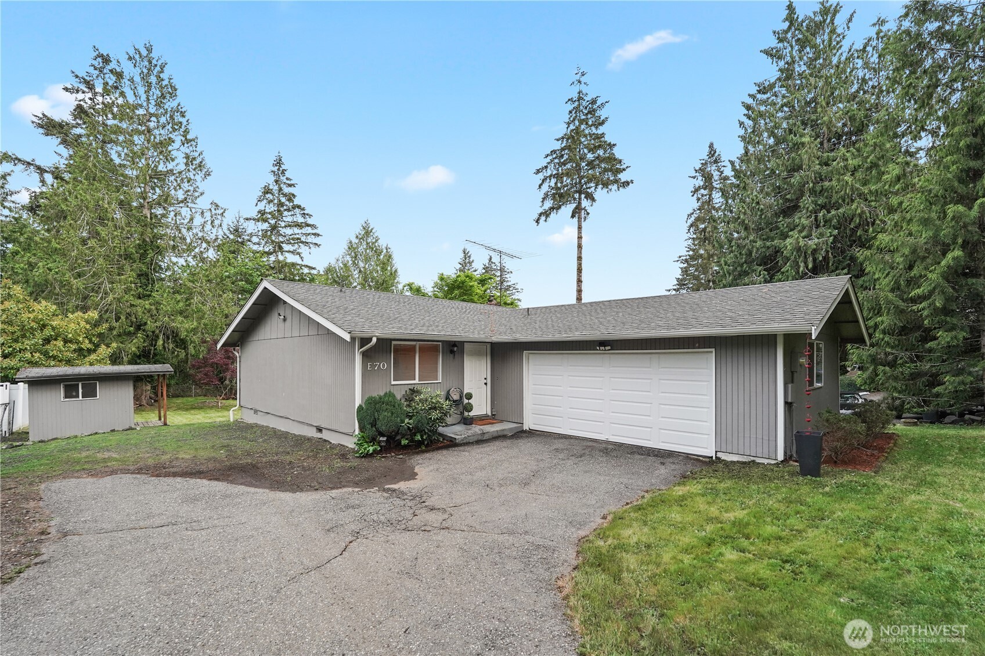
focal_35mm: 16
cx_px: 492
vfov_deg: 73.7
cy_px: 328
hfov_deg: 96.7
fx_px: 438
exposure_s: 1/320
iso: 1000
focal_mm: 16
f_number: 5.6
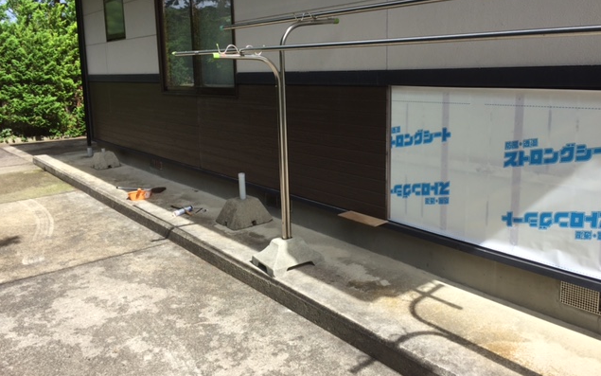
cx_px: 302
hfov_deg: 61.2
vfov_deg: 40.5
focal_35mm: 31
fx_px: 508
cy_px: 155
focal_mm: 4.15
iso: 32
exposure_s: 1/1014
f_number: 2.2
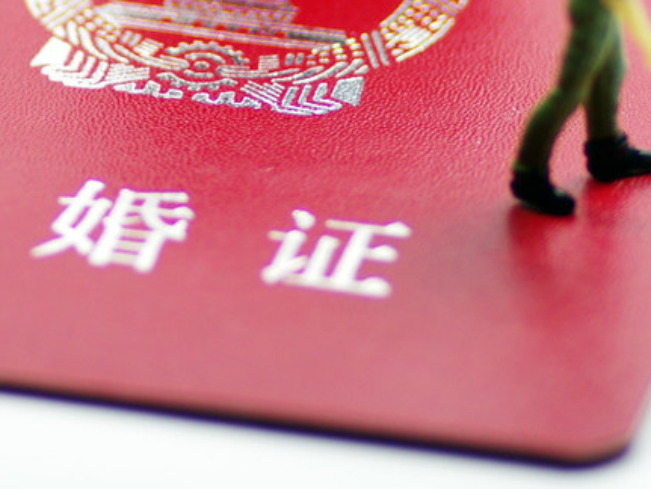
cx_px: 189
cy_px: -70
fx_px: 7548
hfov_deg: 4.9
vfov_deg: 3.7
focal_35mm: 401
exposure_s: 1/160
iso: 200
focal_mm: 100
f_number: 2.8
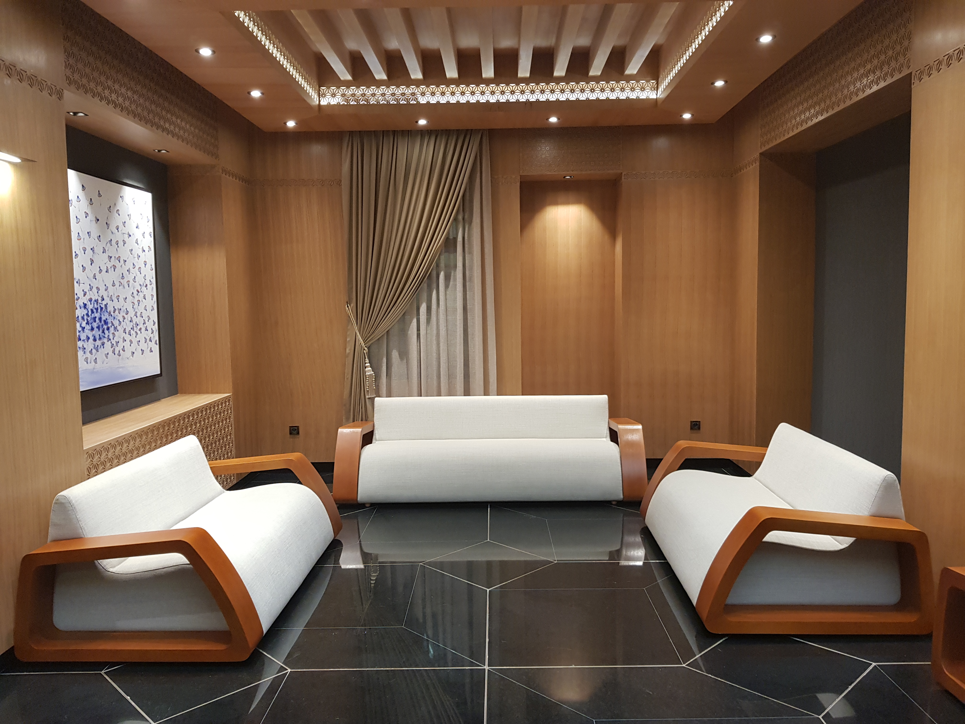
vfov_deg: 53.1
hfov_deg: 67.3
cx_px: 482
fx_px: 725
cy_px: 362
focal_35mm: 26
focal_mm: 4.3
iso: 160
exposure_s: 1/50
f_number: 1.7
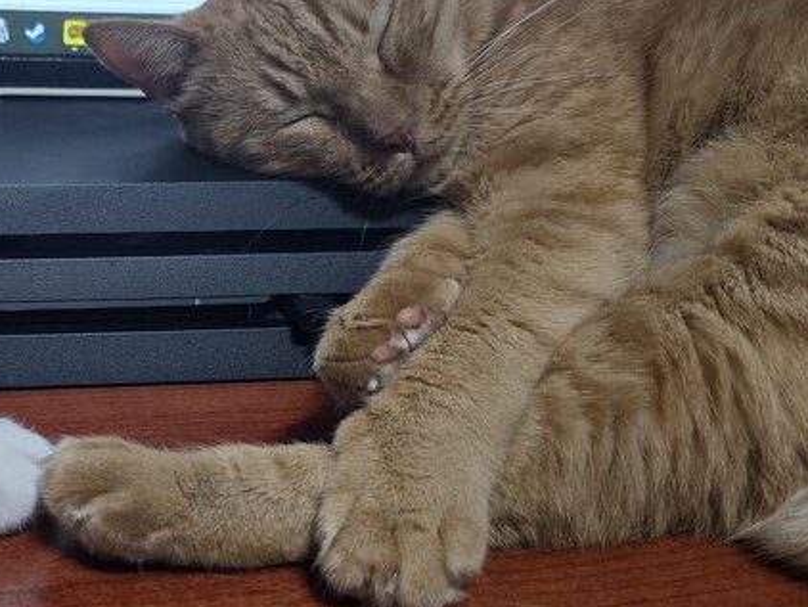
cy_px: 336
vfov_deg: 29.7
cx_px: 65
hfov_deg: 36.2
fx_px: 1144
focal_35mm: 49
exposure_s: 1/120
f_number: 1.7
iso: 400
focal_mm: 6.3
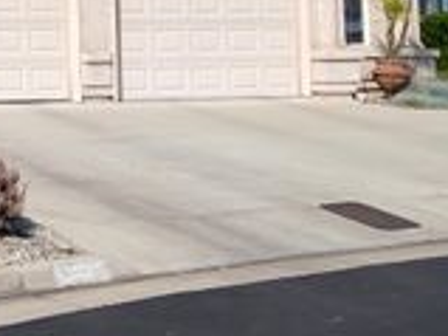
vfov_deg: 17.4
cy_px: -35
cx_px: -234
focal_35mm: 82
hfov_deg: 20.3
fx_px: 1060
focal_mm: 3.98
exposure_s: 1/717
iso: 20
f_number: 1.8
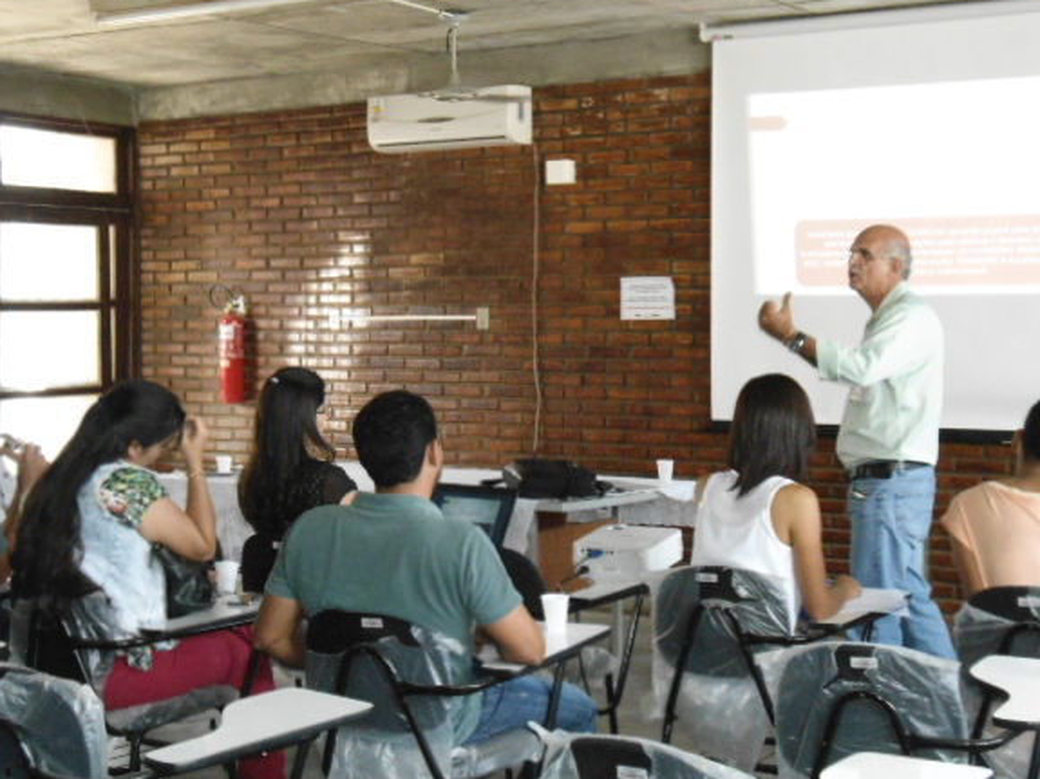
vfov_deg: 24.8
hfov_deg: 32.7
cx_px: 519
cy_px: 378
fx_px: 1772
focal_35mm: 59
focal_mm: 9.5
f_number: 3.9
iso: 800
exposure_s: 1/50
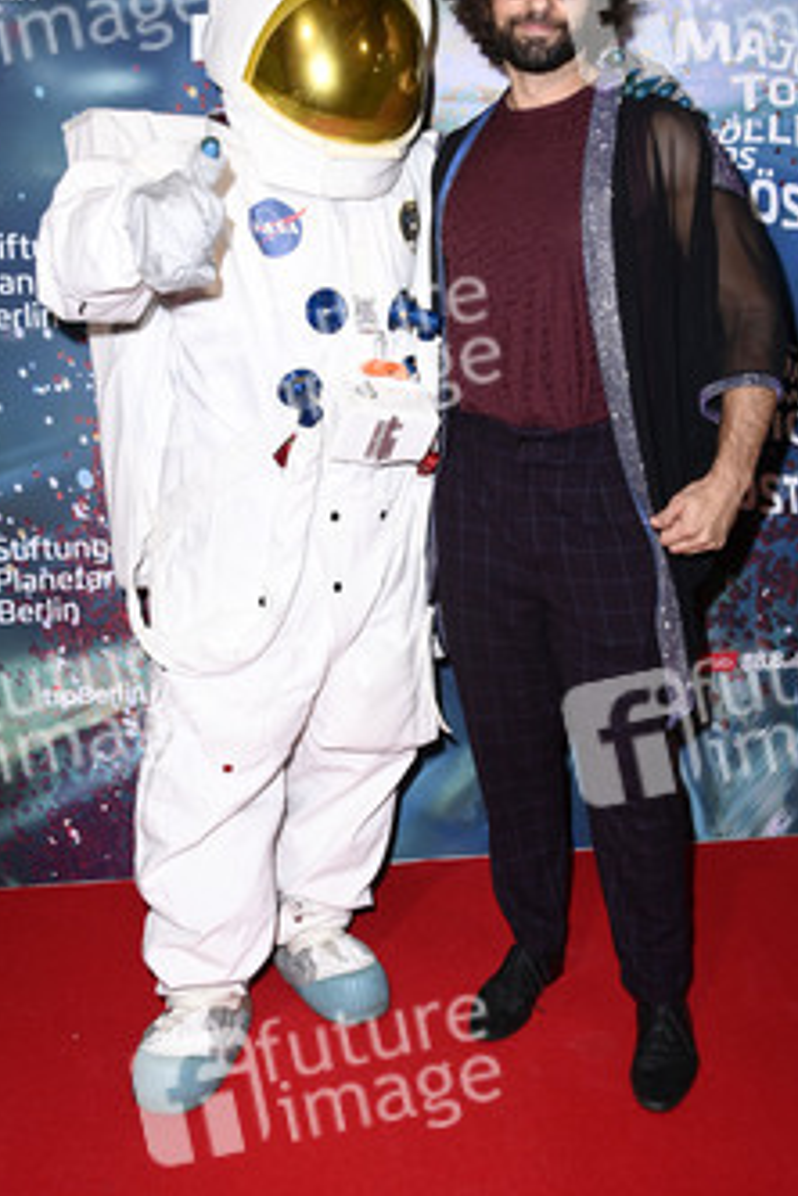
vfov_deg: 46.3
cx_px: 421
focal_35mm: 42
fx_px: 1396
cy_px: 542
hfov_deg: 31.9
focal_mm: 35
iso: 640
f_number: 5.6
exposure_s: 1/160
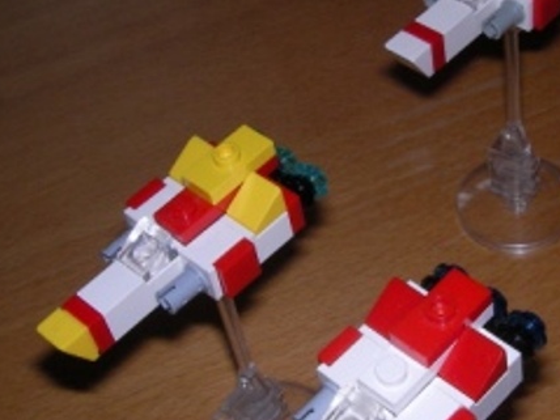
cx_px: 389
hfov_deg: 27.2
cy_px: 215
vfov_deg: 20.7
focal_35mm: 71
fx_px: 1149
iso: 100
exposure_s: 1/30
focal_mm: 6.3
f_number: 6.6
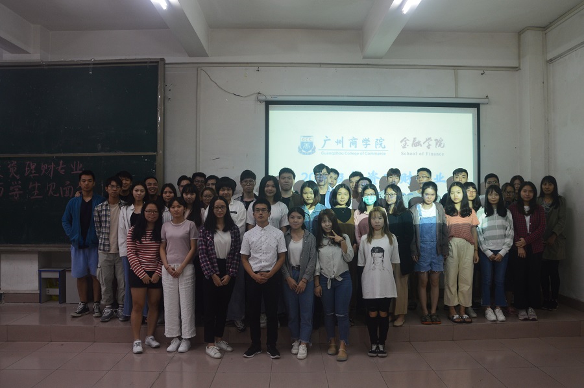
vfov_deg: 47.8
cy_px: 194
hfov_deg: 67.4
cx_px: 292
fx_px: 438
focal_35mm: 27
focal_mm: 18
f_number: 6.3
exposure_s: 1/15
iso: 640
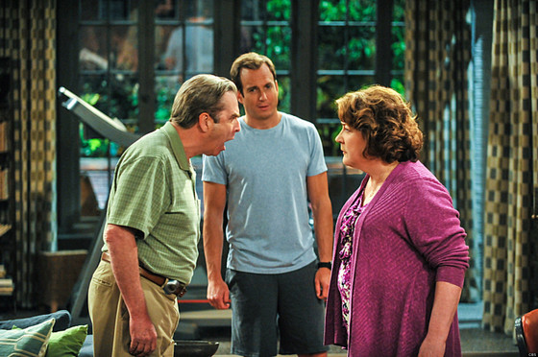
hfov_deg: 20.0
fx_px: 1523
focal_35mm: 102
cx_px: 269
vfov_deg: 13.4
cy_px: 178
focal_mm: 102
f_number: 2.8
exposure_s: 1/100
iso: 2500
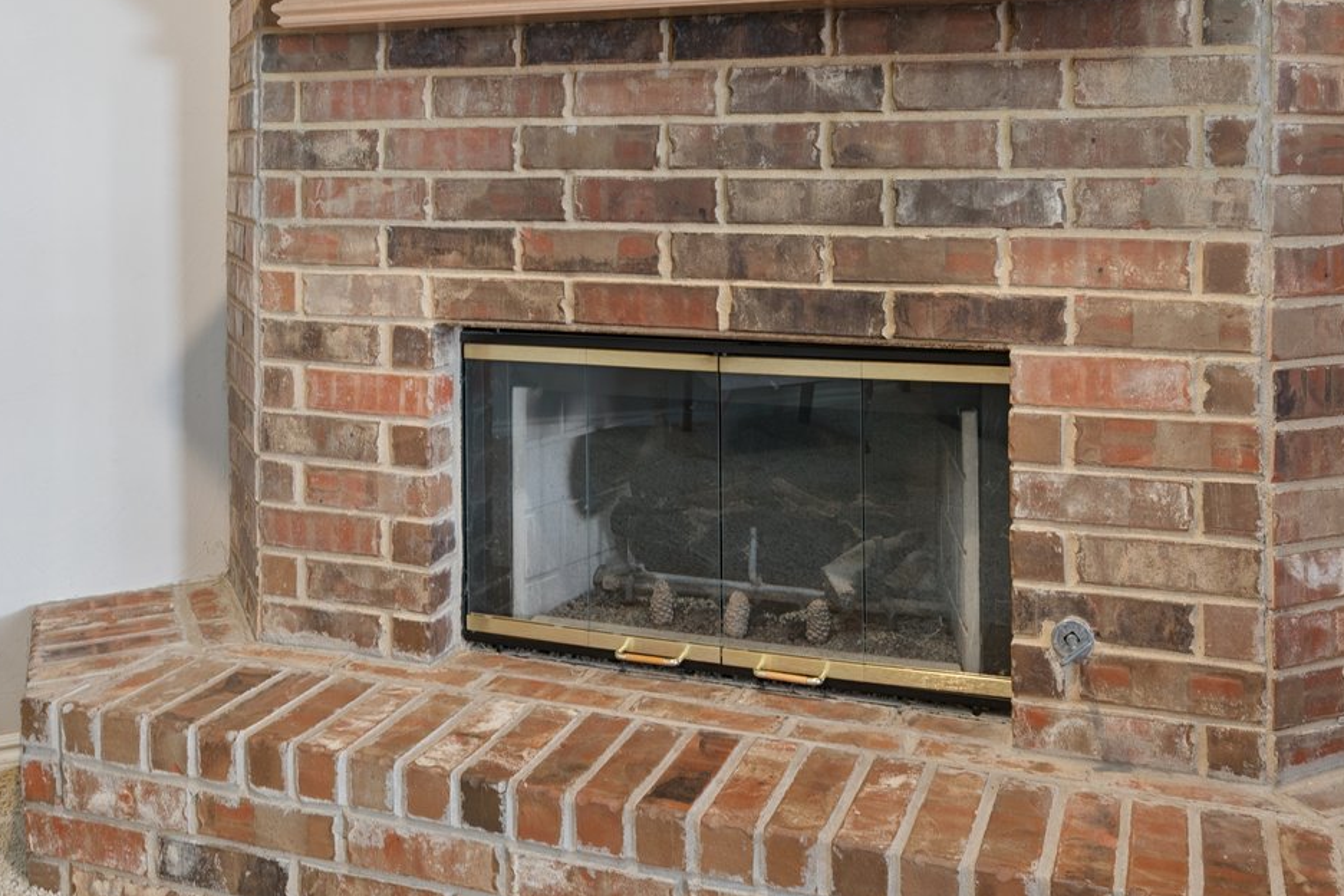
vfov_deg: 36.7
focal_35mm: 35
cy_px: 190
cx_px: 715
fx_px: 1307
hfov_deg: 54.4
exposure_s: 1/3.33
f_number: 7.1
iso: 200
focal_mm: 16
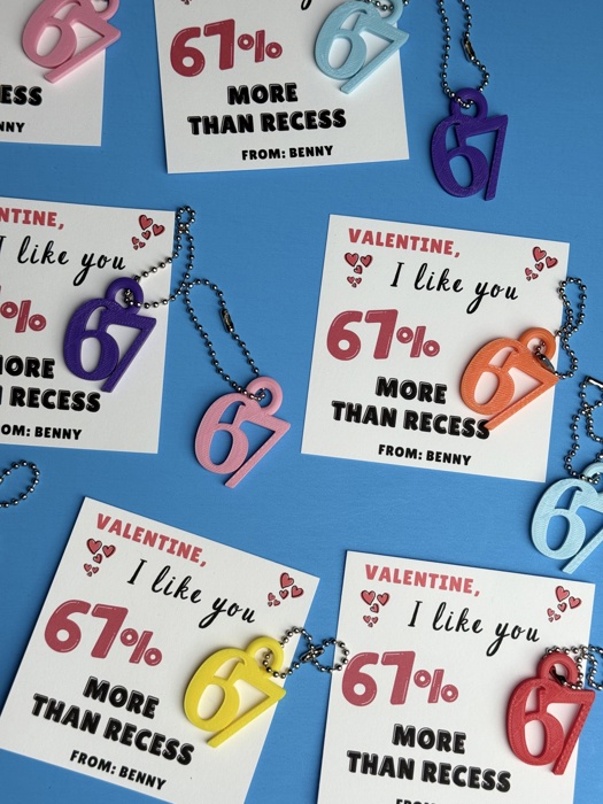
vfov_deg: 39.7
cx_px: 302
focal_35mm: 48
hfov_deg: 30.3
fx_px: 1115
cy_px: 402
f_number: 1.78
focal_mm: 6.76
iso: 50
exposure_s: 1/182
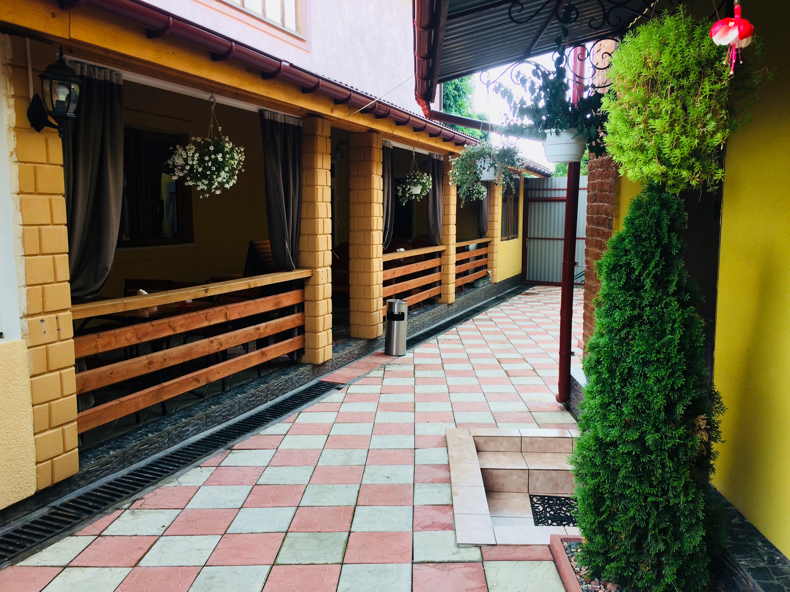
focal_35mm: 29
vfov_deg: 48.2
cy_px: 296
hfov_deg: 61.7
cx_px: 395
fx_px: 662
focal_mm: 4.15
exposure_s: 1/50
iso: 40
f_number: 2.2
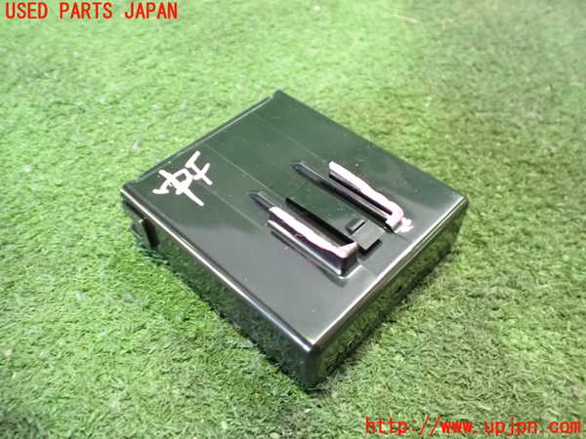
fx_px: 508
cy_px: 220
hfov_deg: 60.0
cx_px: 293
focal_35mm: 30
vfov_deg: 46.8
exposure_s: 1/25
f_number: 2.3
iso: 1600
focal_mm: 5.4
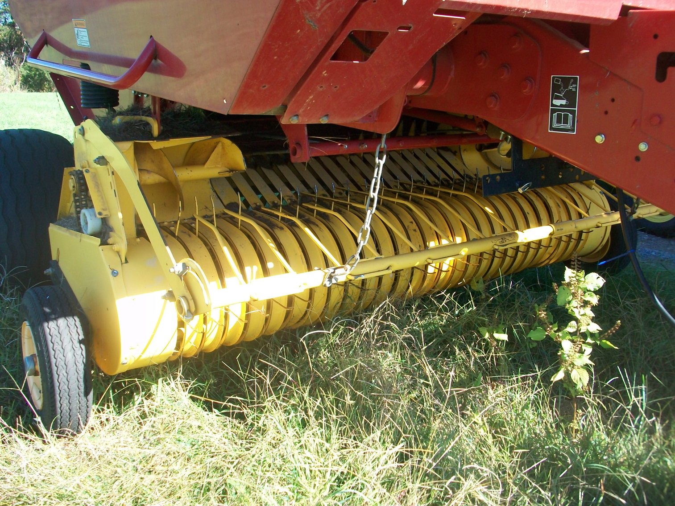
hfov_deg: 54.0
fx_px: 663
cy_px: 253
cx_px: 338
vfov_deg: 41.8
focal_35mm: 34
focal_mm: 5.7
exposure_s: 1/200
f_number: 2.8
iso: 80
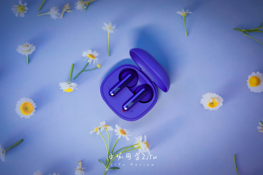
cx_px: 132
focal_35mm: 82
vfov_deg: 16.7
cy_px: 88
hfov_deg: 24.8
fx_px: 599
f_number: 2.5
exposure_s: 1/200
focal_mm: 55
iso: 100
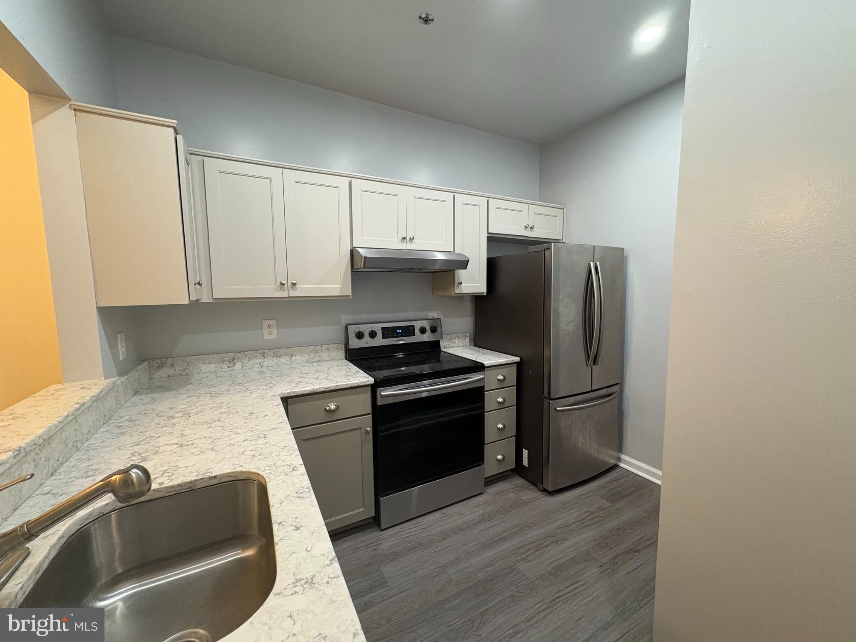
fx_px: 346
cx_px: 428
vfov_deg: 85.7
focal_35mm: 14
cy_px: 321
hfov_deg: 102.1
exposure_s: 1/60
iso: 400
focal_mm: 2.22
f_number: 2.2
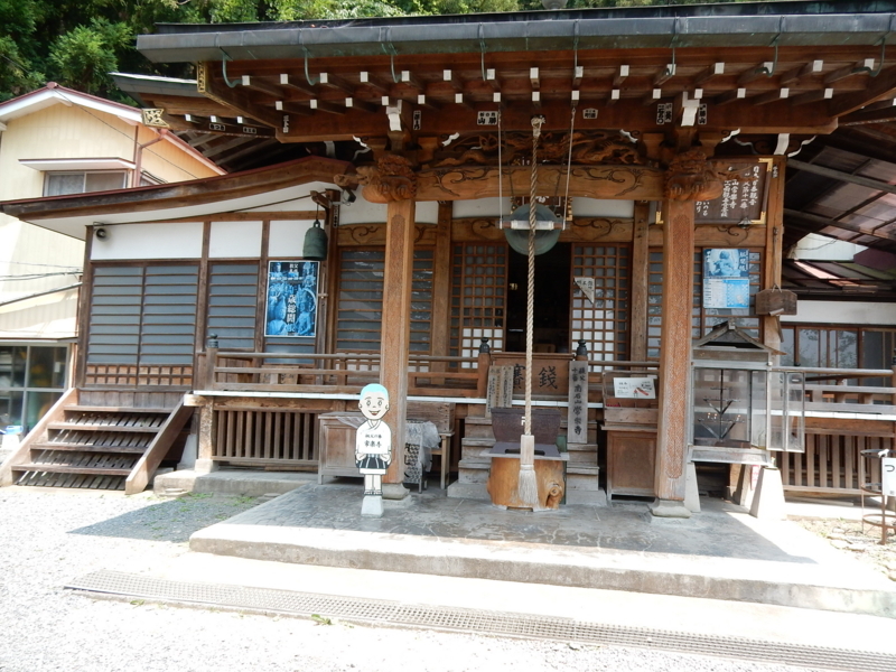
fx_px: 647
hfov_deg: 69.4
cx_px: 448
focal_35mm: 25
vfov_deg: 54.9
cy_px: 336
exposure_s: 1/250
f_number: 3.7
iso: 125
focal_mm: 4.5
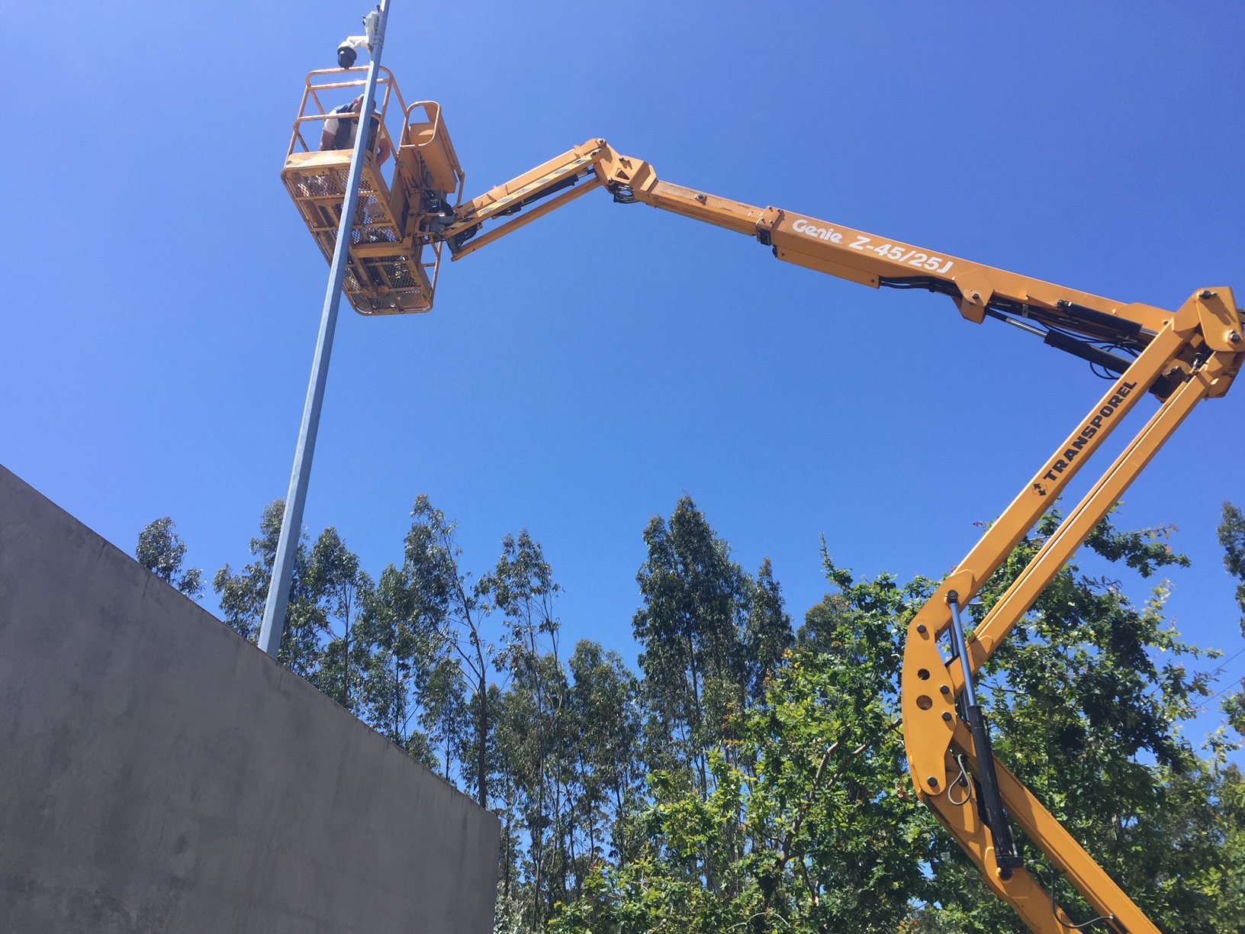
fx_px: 1043
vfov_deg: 48.2
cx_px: 622
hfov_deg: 61.7
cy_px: 467
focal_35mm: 29
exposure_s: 1/1319
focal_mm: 4.15
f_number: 2.2
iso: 32
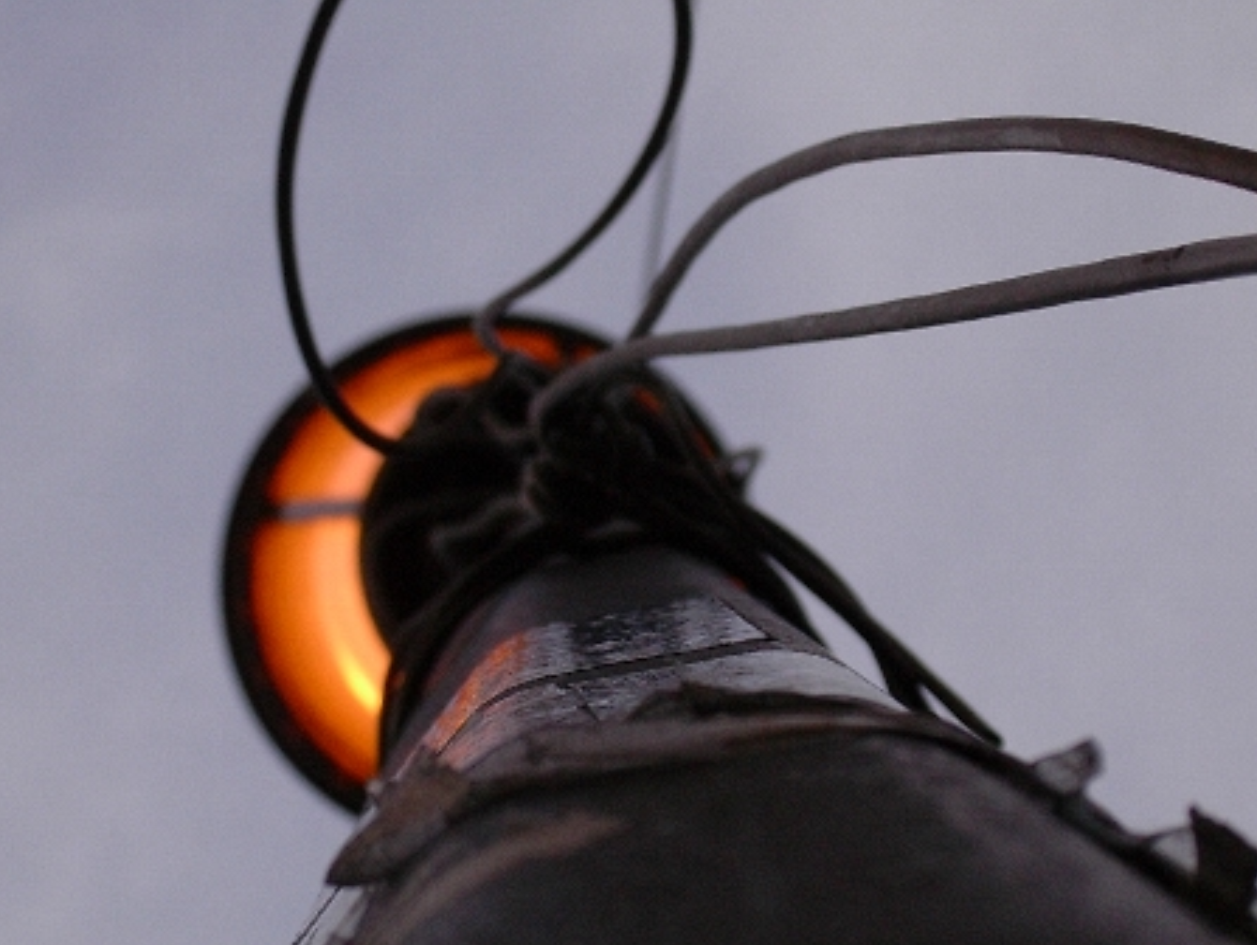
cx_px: 613
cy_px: 492
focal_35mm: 127
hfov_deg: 15.5
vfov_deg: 11.7
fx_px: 4615
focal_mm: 16.8
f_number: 4.8
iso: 70
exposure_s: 1/222
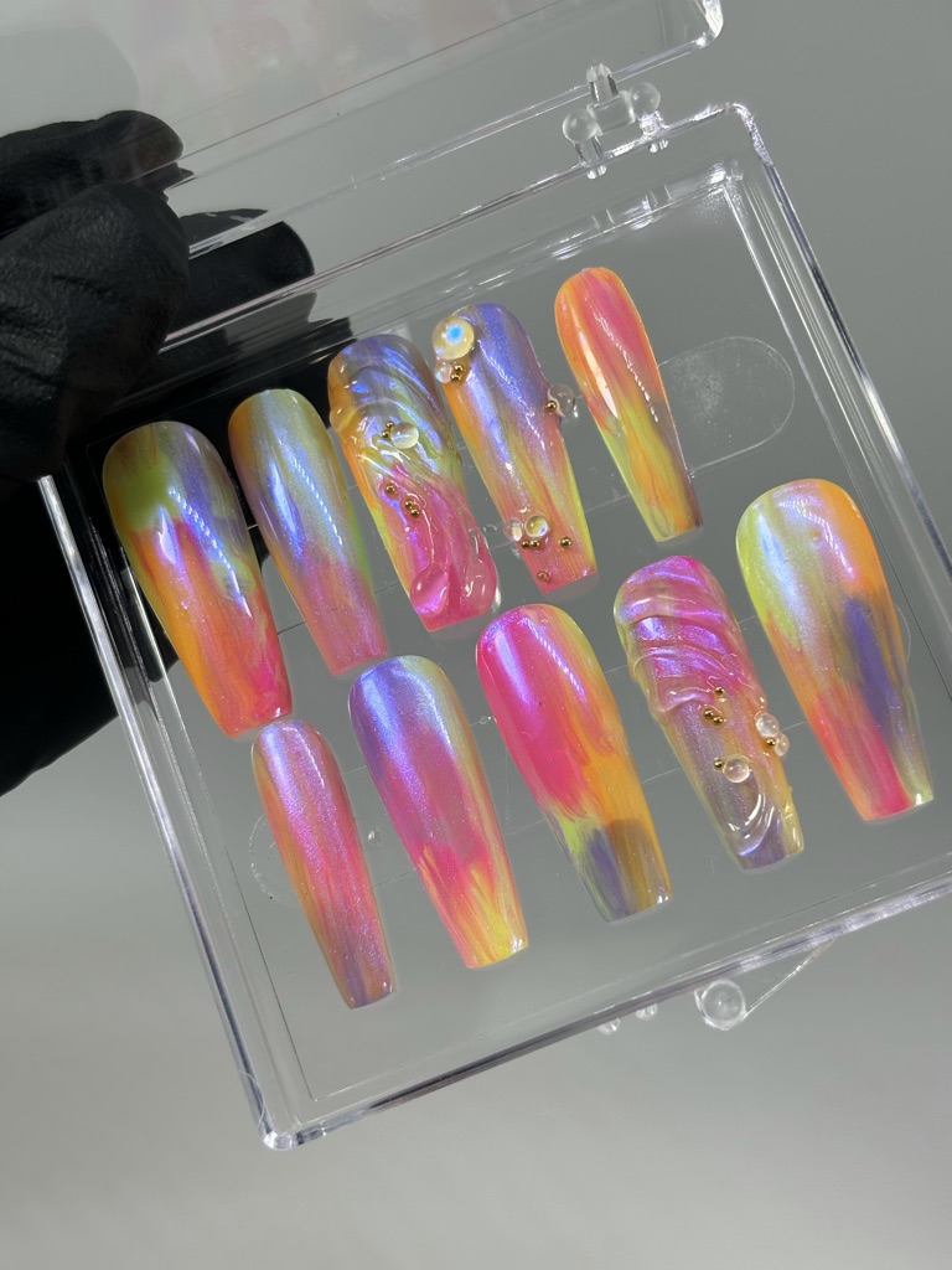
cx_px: 476
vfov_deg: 36.8
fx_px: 1907
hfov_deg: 28.0
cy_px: 635
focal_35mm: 52
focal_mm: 5.96
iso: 32
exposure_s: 1/758
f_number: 1.6
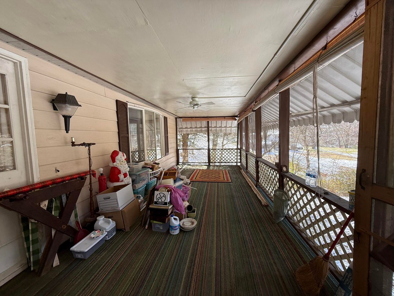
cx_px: 197
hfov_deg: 102.1
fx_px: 159
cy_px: 148
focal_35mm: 14
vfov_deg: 85.7
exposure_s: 1/129
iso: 64
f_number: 2.2
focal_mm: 2.22
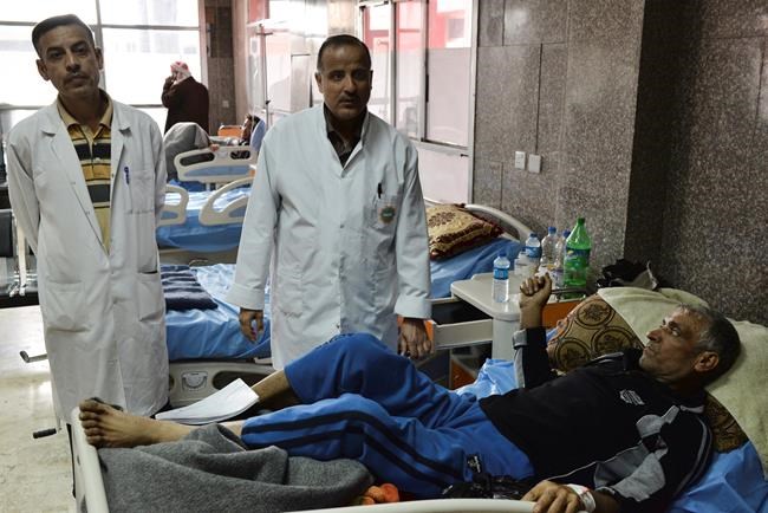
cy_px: 256
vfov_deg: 37.9
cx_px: 384
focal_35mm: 35
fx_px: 747
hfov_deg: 54.4
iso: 400
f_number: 5.6
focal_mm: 35
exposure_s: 1/60
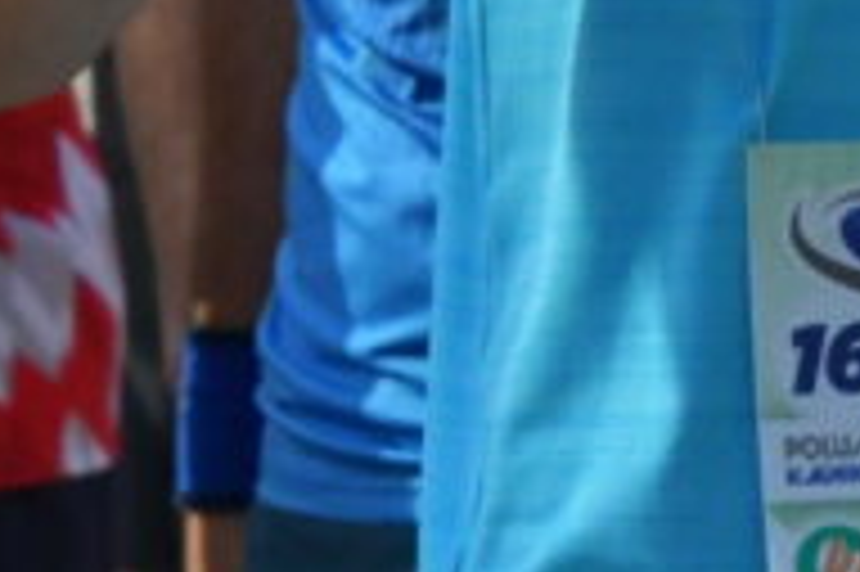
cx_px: 1207
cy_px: -962
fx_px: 23414
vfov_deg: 1.4
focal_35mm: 981
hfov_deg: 2.1
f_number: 14
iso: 3200
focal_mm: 122
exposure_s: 1/3200
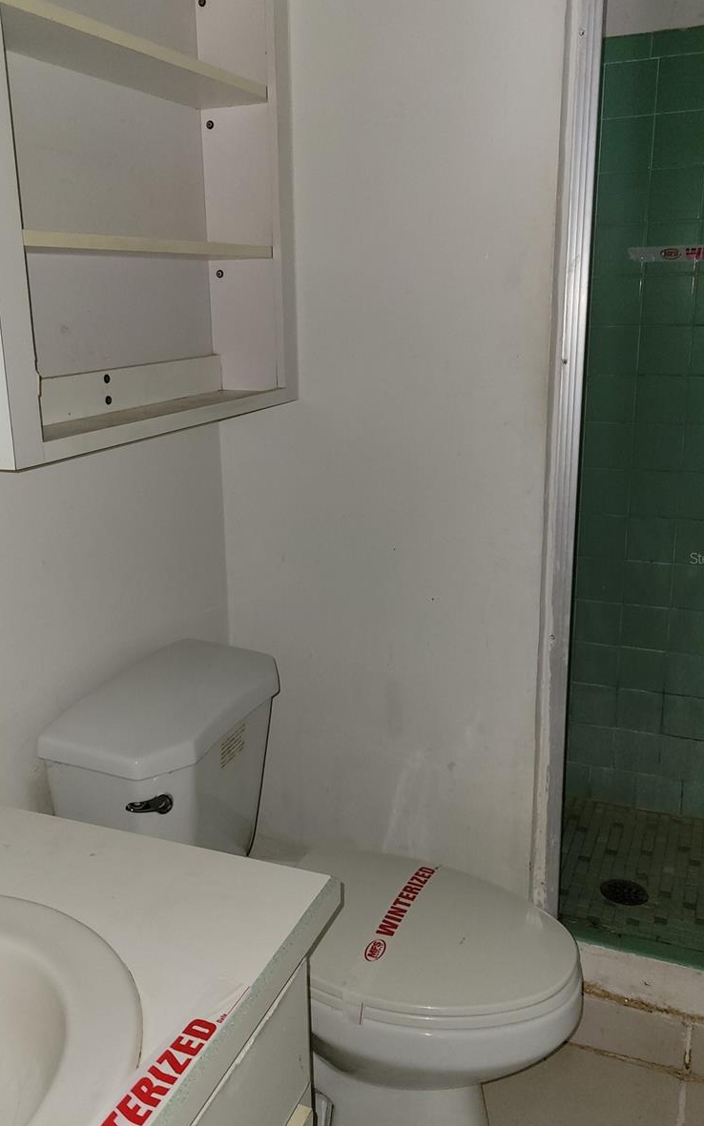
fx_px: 860
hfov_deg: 44.5
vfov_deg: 66.5
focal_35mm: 28
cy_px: 558
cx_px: 328
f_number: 1.8
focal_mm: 5.4
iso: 80
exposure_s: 1/27.3
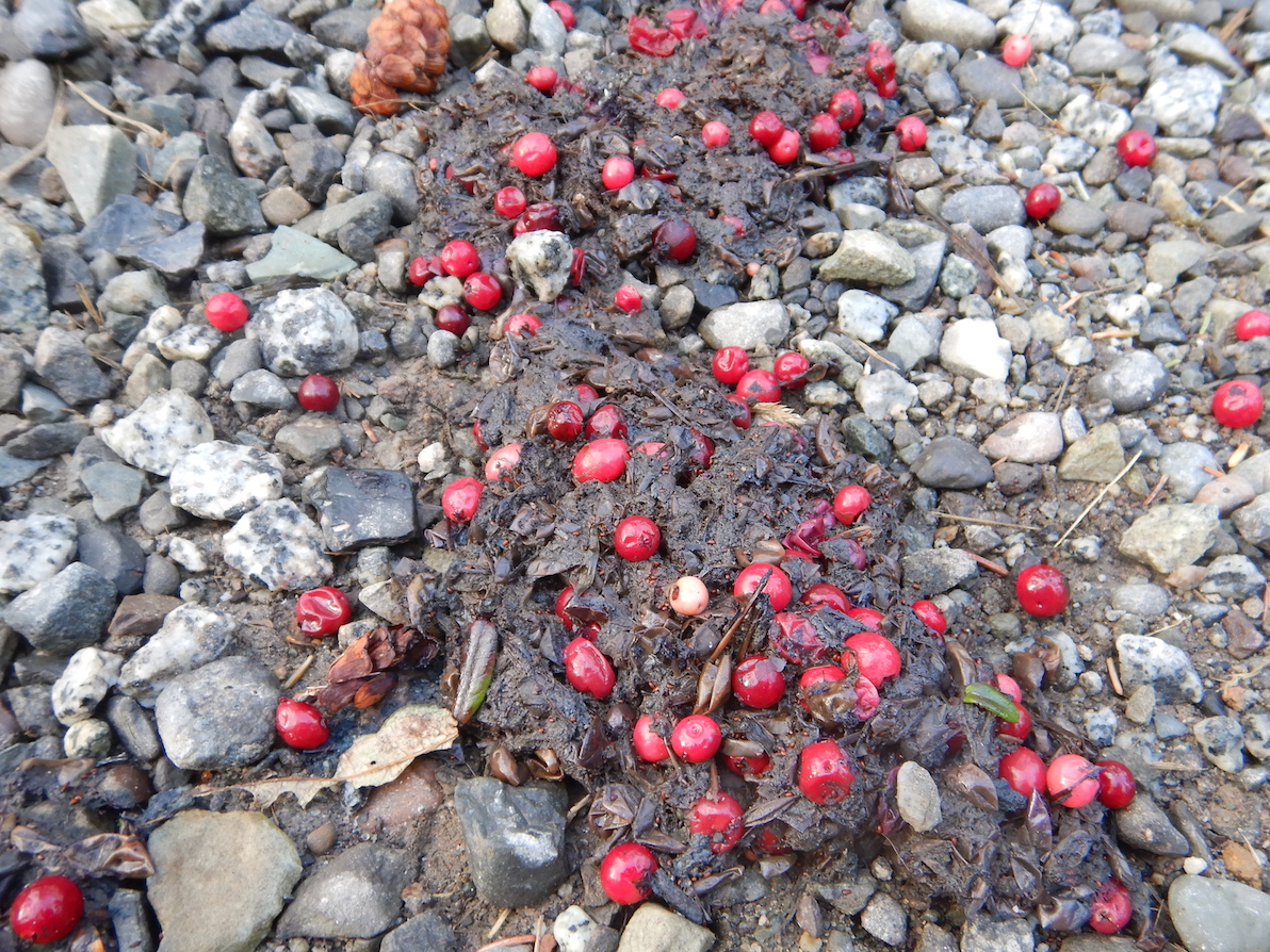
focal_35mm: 29
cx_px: 706
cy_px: 526
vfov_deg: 48.1
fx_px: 1064
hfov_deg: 61.5
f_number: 2.8
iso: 125
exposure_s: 1/30
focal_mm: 4.3
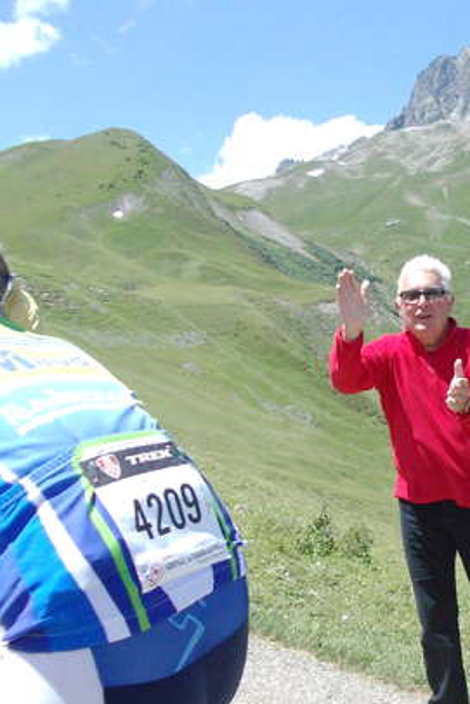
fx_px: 841
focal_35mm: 43
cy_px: 388
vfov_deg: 45.4
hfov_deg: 30.4
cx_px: 380
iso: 80
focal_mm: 4
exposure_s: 1/400
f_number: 5.4
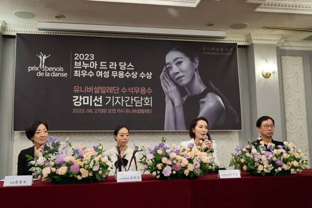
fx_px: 295
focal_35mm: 34
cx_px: 156
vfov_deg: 38.8
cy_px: 104
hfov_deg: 55.8
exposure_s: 1/320
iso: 5000
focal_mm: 34
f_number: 3.2
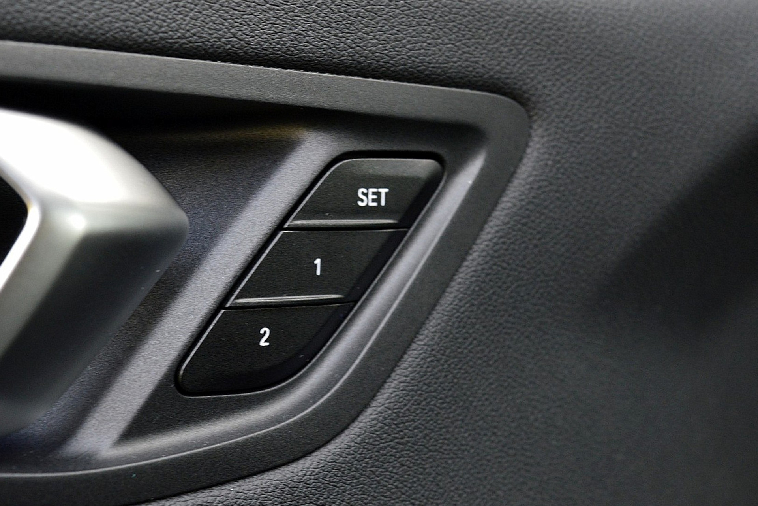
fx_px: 1516
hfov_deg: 28.1
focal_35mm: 72
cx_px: 379
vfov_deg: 18.9
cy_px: 253
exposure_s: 1/60
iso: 800
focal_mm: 48
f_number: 7.1
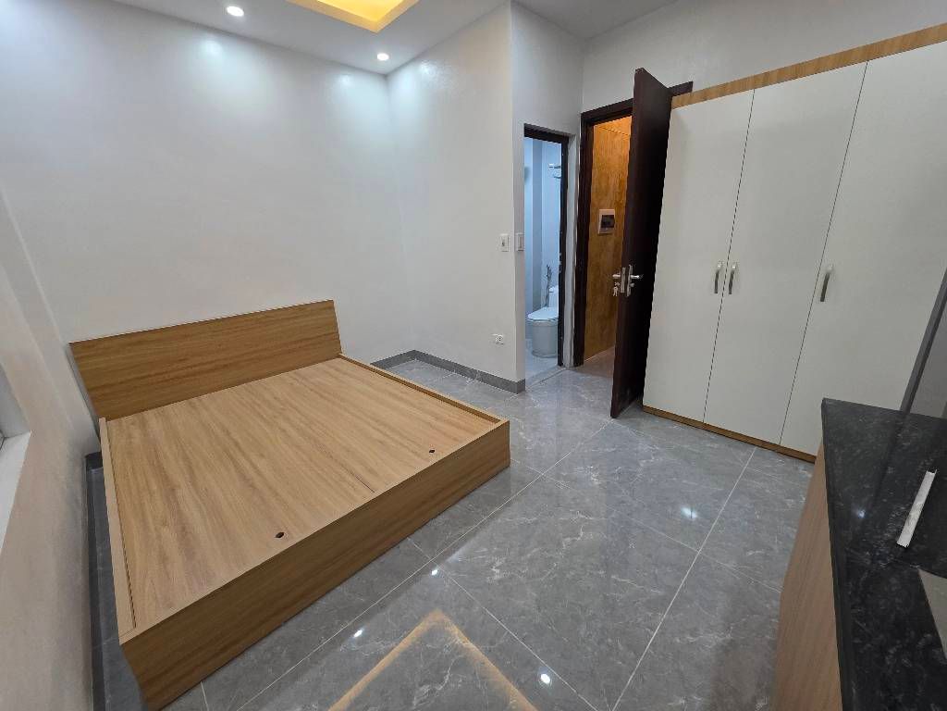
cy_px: 356
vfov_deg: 89.9
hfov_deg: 106.2
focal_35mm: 13
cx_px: 474
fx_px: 356
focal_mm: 2.2
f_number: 1.9
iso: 200
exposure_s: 1/101
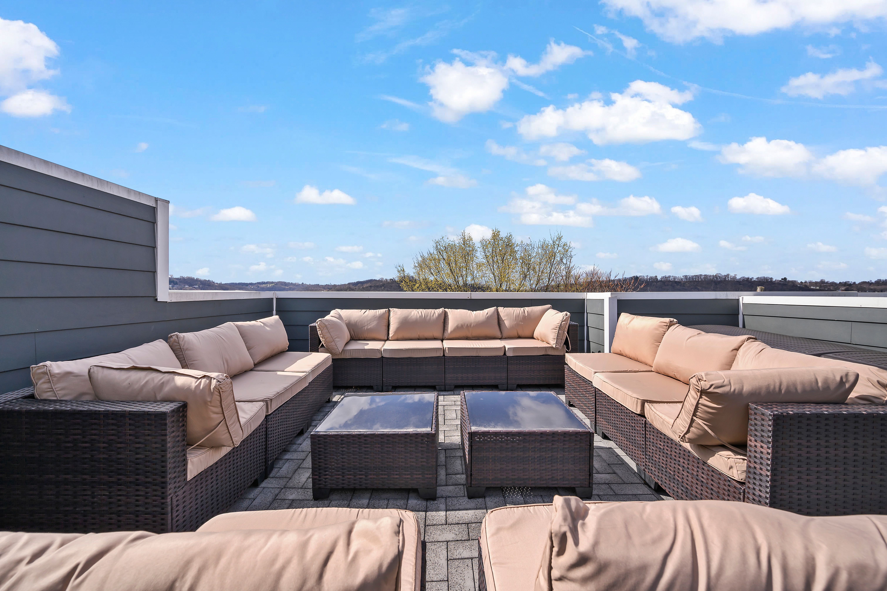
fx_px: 345
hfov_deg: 104.3
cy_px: 296
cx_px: 444
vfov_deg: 81.2
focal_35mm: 14
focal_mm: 14
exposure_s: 1/500
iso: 400
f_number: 8
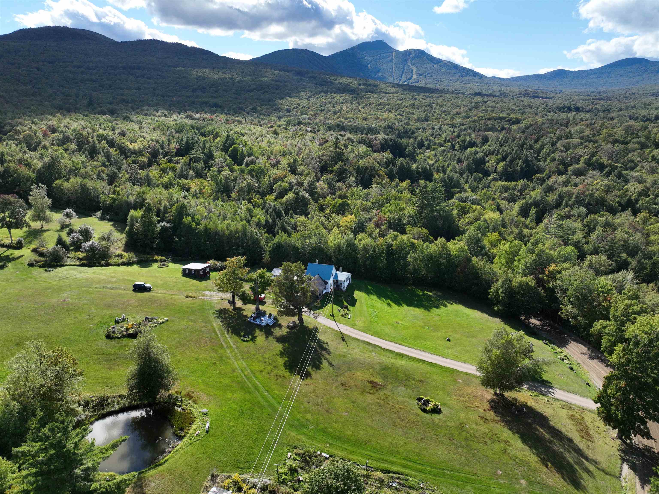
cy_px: 247
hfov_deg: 71.6
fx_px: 457
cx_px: 330
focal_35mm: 24
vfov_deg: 56.8
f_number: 2.8
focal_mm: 12.29
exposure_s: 1/2500
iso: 230
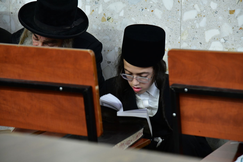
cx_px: 122
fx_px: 810
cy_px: 81
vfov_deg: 11.4
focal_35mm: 120
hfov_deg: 17.1
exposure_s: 1/125
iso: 4000
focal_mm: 120
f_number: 5.6
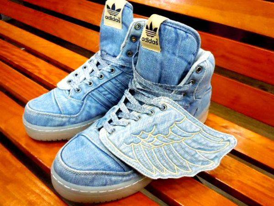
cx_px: 137
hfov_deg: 63.4
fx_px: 222
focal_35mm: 28
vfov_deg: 49.7
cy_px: 103
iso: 800
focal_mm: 5
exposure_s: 1/50
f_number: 3.7
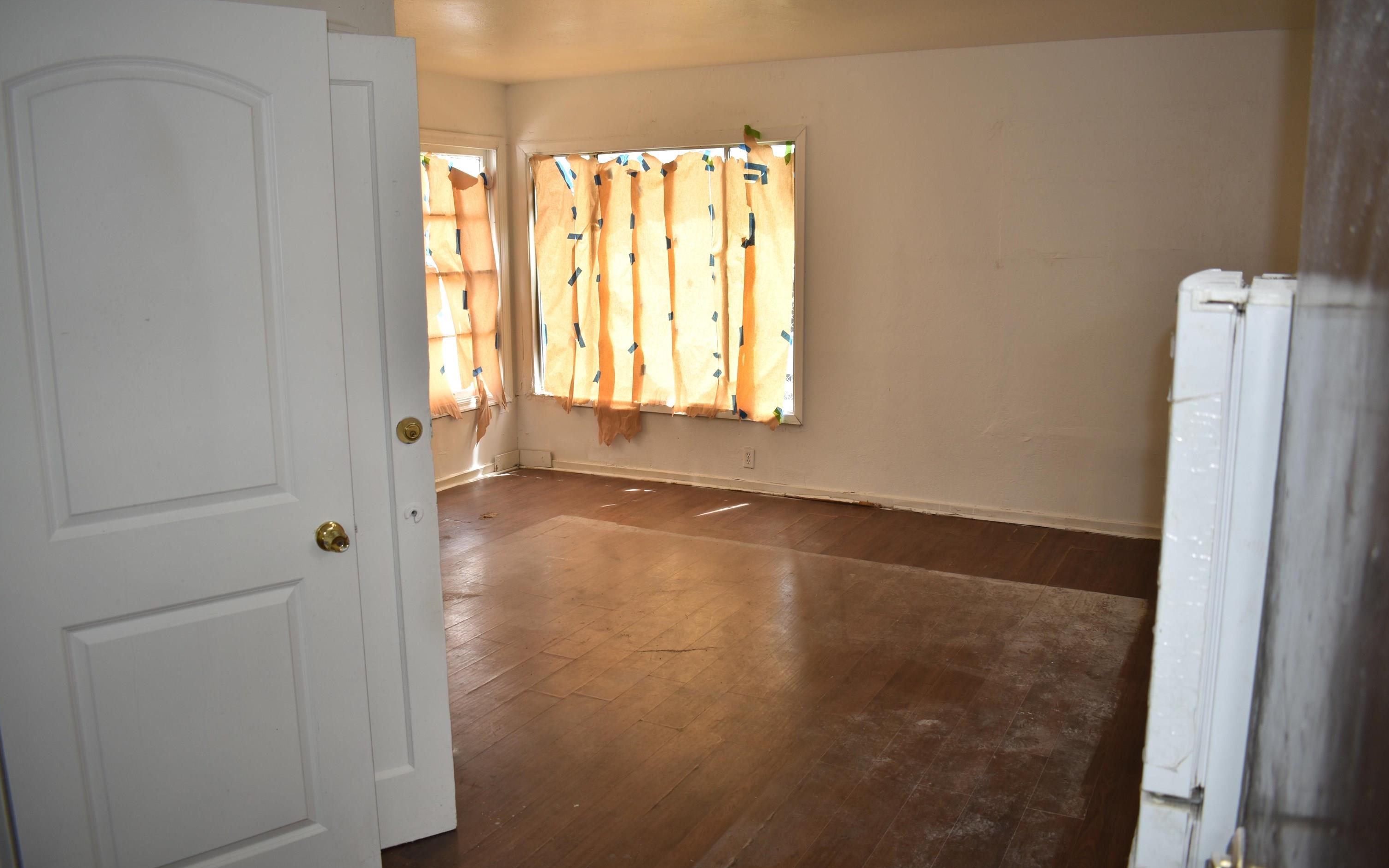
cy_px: 432
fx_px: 1060
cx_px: 696
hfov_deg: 66.5
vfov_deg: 44.5
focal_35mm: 28
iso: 100
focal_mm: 18
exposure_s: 1/80
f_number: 3.5
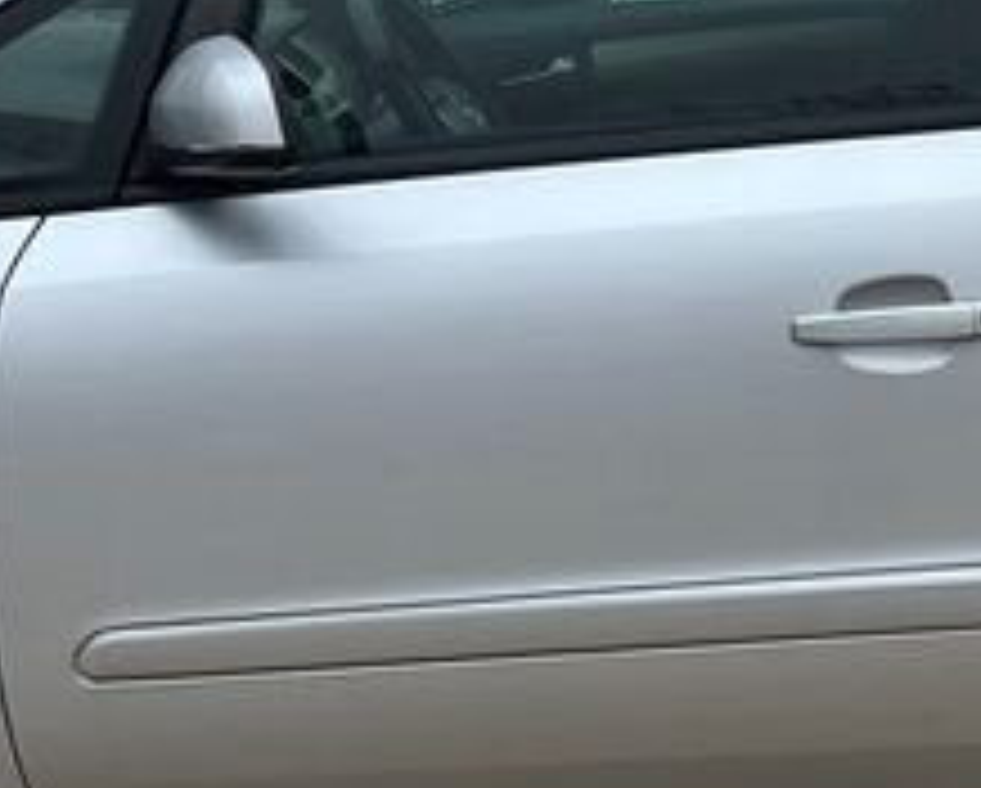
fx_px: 3460
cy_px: 198
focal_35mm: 119
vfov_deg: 12.9
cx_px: 958
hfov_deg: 15.9
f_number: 1.6
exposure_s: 1/121
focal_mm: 5.1
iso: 100
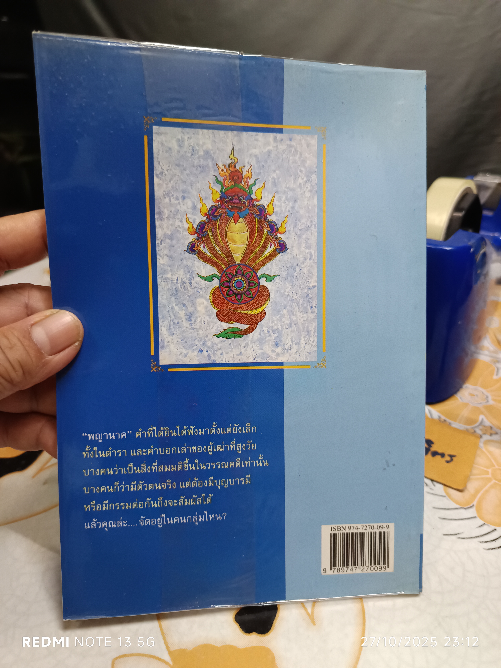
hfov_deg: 56.8
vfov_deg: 71.6
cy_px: 334
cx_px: 250
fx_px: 463
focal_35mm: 24
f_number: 1.7
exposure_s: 1/25
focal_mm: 5.31
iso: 1177
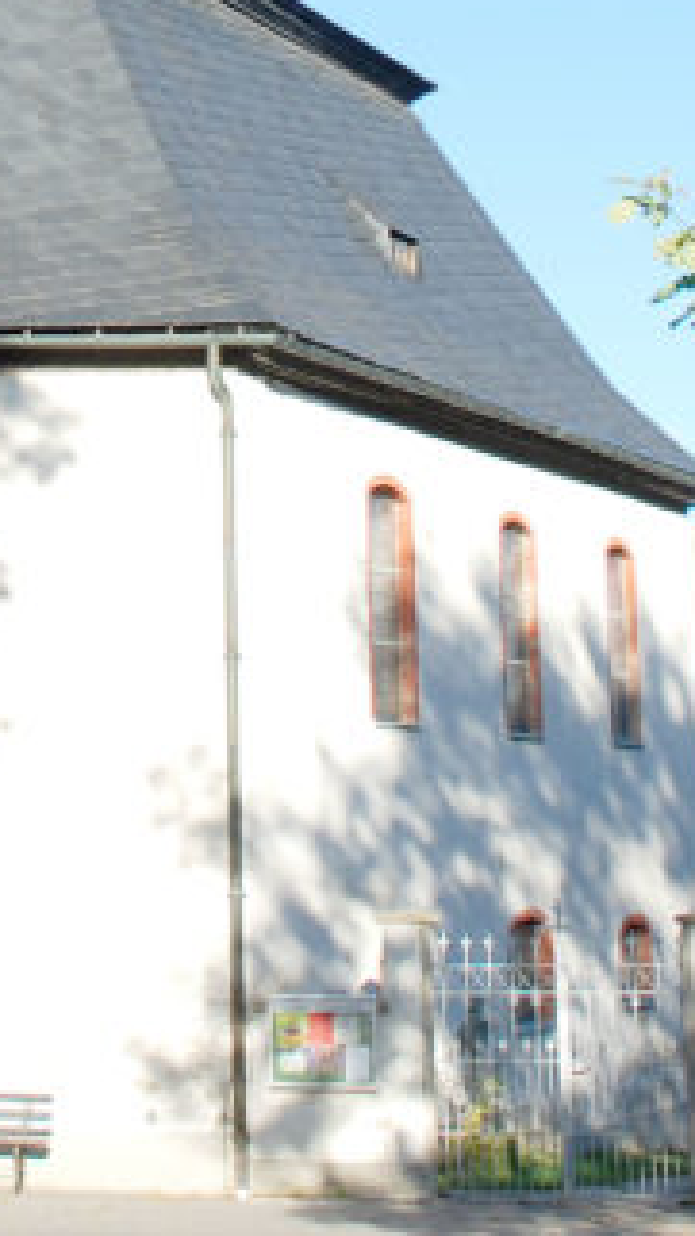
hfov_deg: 13.3
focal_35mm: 90
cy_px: -29
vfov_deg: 22.7
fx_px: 2950
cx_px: 8
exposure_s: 1/160
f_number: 8
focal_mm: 18
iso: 100
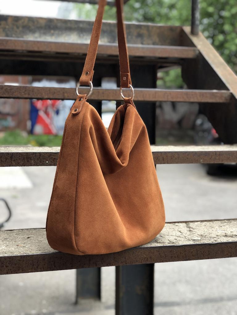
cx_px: 118
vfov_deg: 36.8
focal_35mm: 52
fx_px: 475
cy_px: 158
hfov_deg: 28.0
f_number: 2.4
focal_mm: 6
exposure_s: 1/120
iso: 20
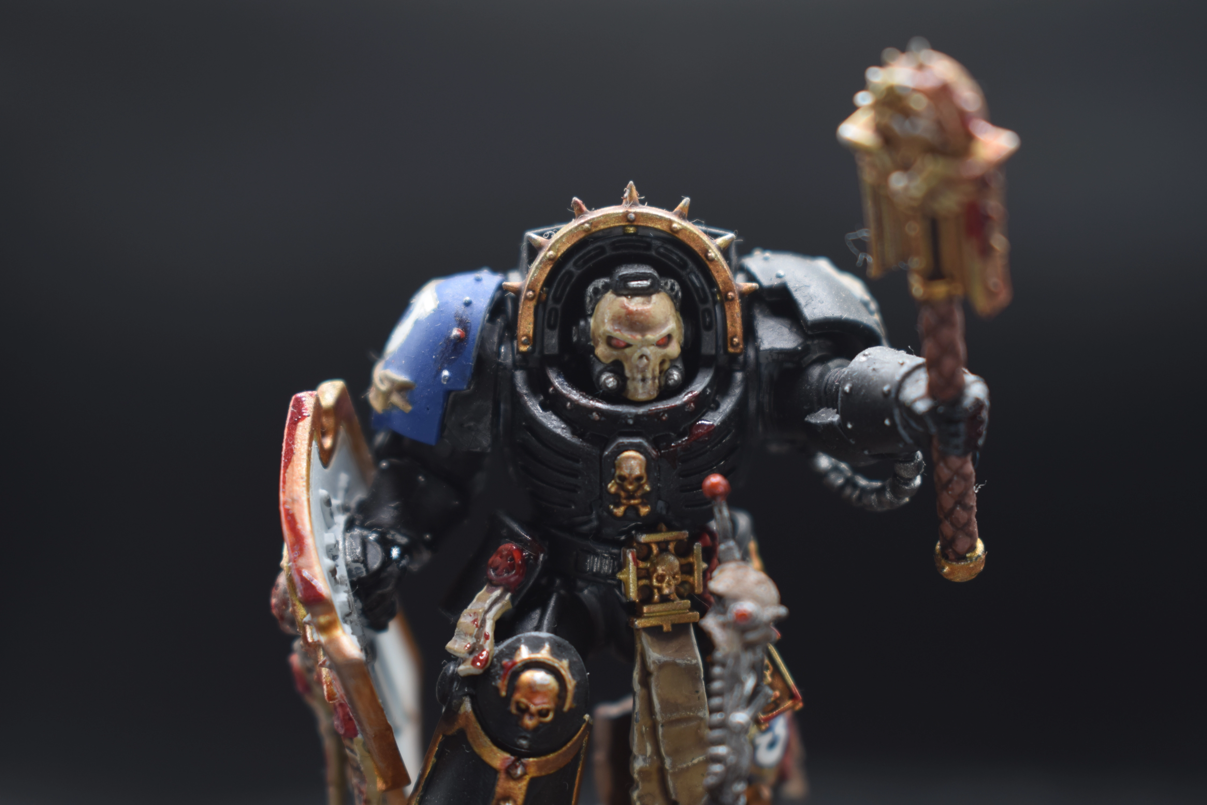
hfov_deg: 28.1
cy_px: 402
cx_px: 604
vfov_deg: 18.9
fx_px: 2414
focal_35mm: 72
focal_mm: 48
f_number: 5.3
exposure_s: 1/20
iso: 100
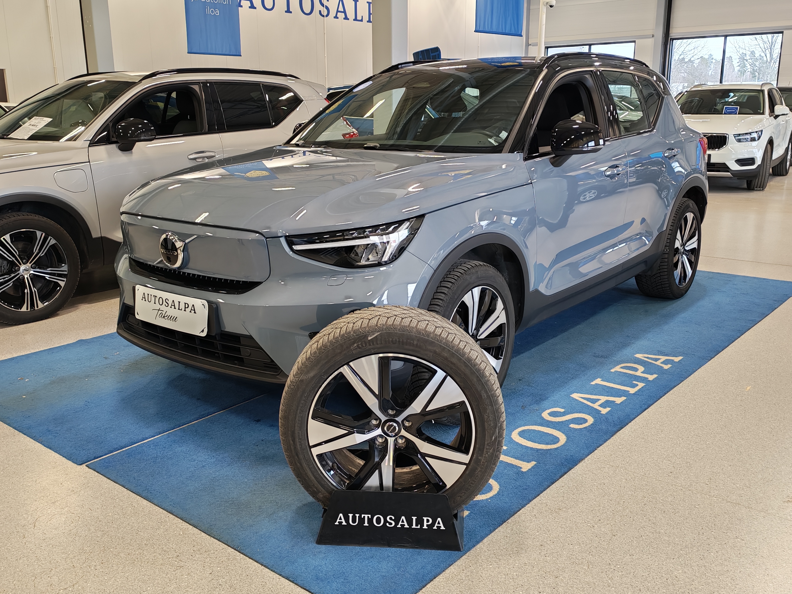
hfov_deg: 54.0
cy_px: 297
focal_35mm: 34
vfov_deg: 41.8
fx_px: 778
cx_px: 396
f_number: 1.9
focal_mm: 6.12
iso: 200
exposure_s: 1/100
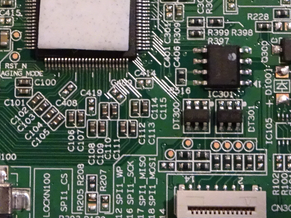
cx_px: 64
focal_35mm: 131
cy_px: -33
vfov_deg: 11.1
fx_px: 1101
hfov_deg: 15.0
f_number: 4
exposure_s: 1/20
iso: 800
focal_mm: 5.61
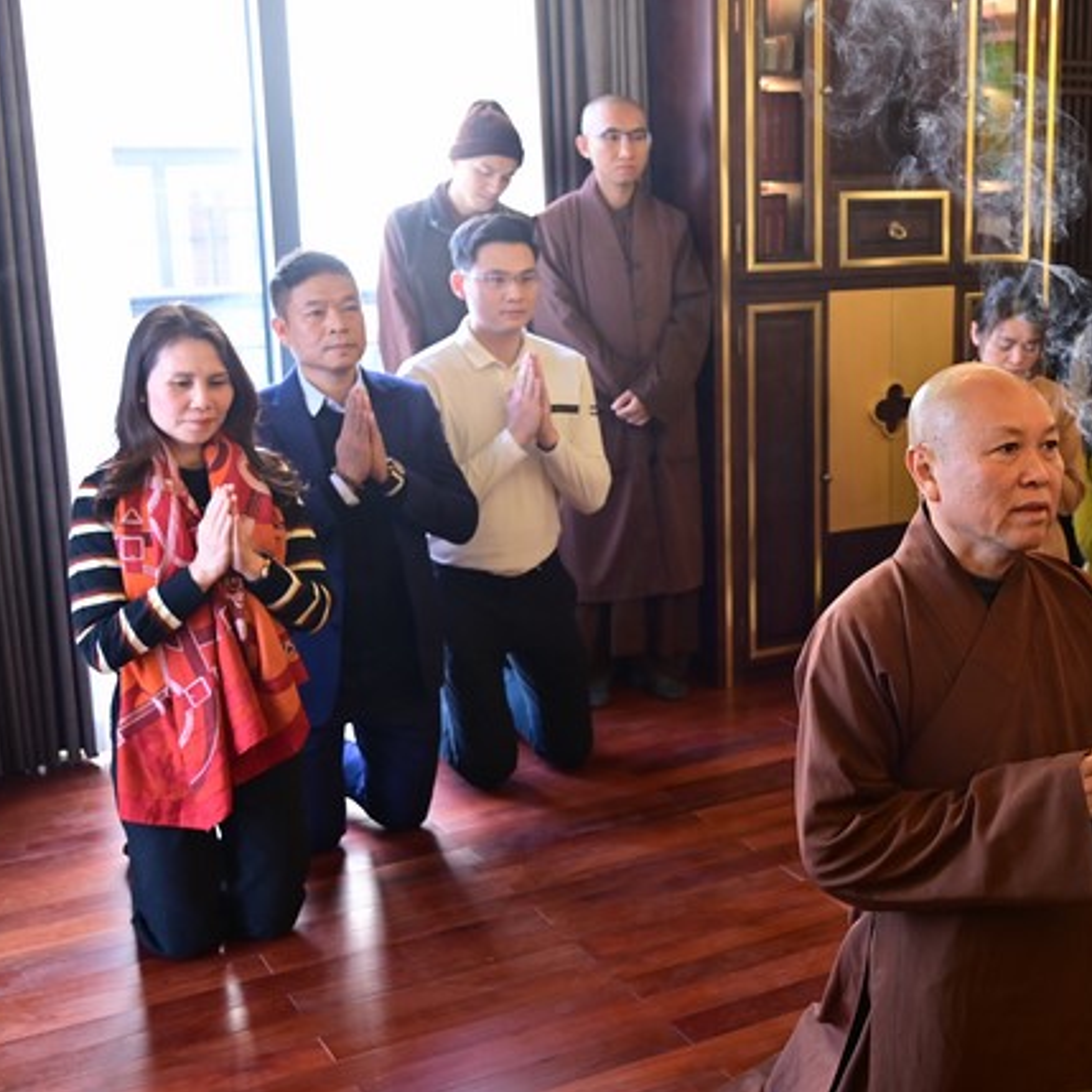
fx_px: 1606
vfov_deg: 37.6
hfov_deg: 36.8
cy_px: 545
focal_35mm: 45
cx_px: 792
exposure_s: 1/80
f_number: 4.5
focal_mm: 35
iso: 2000
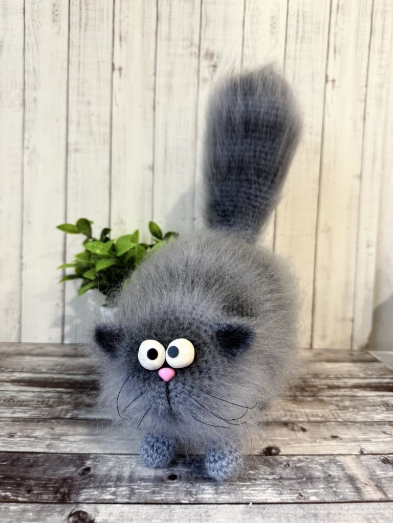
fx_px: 363
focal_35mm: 24
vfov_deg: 71.6
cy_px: 262
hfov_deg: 56.8
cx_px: 196
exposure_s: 1/60
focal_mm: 6.76
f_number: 1.78
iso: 250
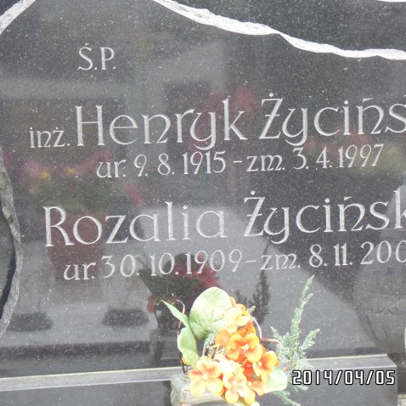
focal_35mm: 135
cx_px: 224
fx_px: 1791
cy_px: 203
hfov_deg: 12.9
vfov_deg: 12.9
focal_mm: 20.3
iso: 320
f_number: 4
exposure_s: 1/60
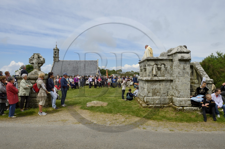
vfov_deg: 53.1
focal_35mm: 24
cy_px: 74
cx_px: 112
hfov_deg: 73.8
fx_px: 150
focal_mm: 24
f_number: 16
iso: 200
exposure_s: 1/200
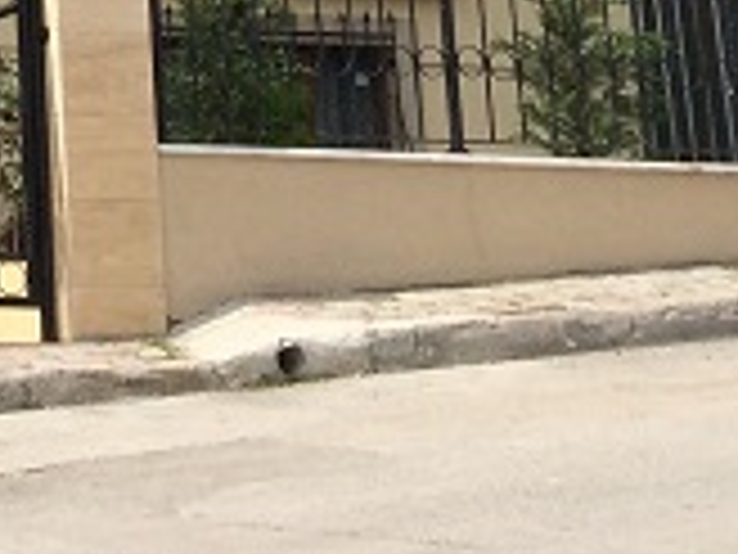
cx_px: -468
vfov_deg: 9.2
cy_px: -730
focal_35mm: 146
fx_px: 3113
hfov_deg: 12.6
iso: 40
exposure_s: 1/2160
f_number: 2.2
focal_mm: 4.12
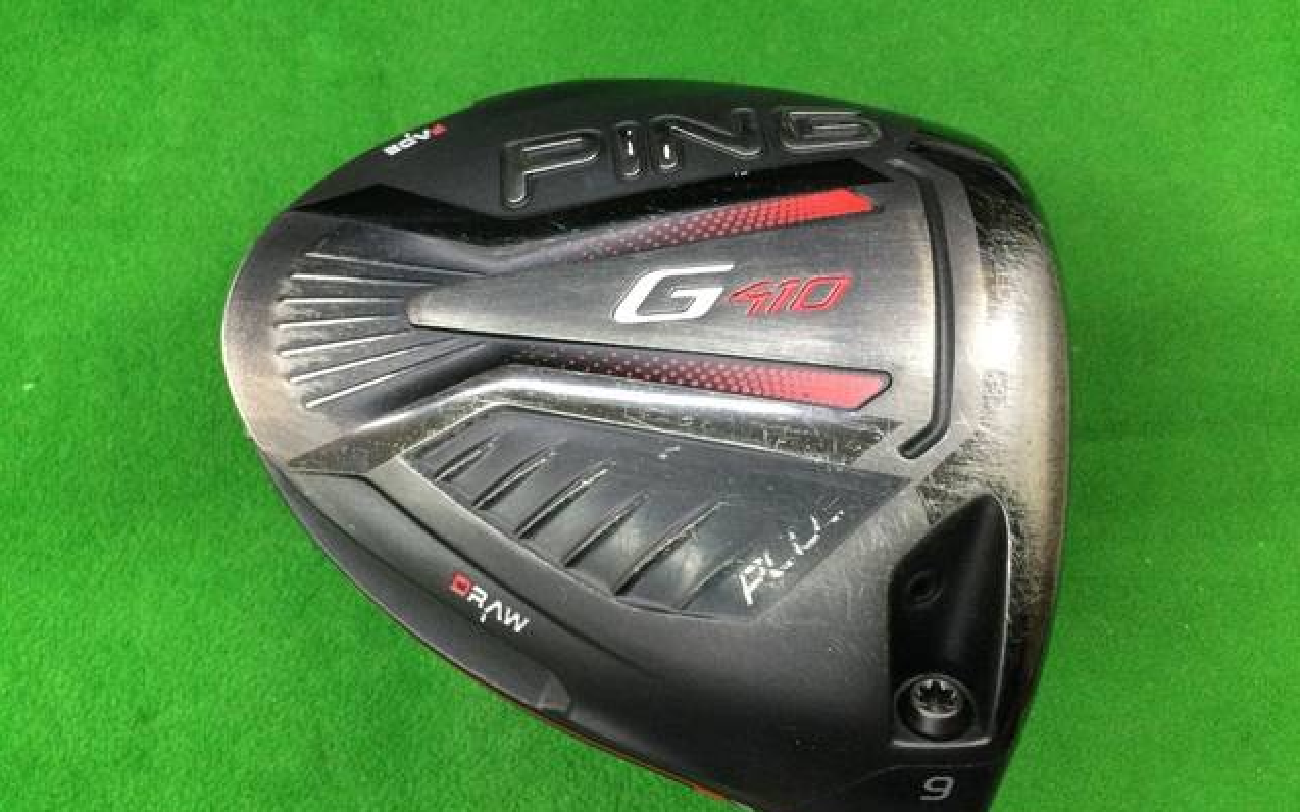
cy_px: 441
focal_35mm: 33
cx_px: 649
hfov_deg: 58.1
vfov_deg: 38.3
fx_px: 1169
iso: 160
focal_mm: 3.3
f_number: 2.4
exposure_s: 1/30
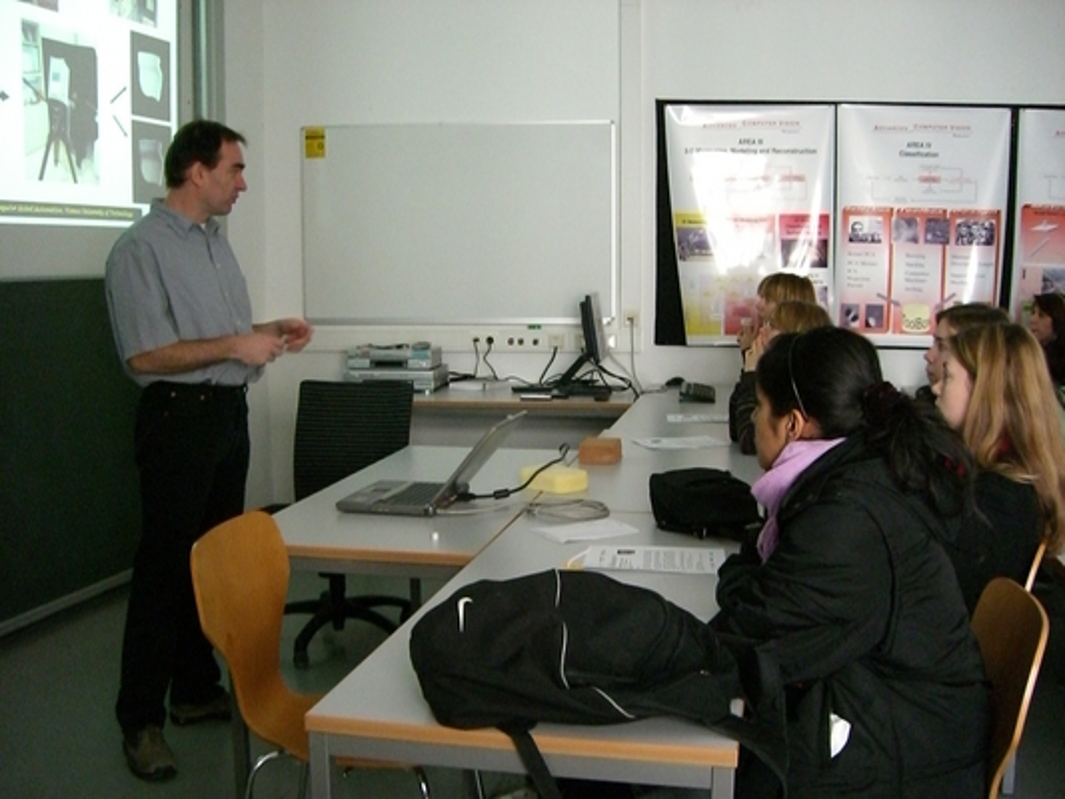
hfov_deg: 49.0
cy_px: 400
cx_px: 532
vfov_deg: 37.7
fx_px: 1169
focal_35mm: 38
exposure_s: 1/50
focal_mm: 6.2
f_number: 2.7
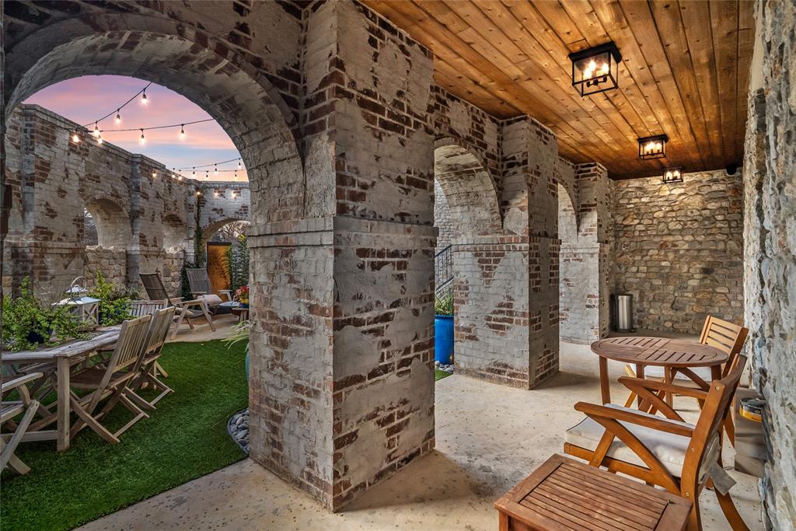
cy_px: 266
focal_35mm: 16
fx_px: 354
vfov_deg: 73.8
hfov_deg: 96.7
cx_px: 398
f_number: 8
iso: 640
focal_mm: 16
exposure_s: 1/25
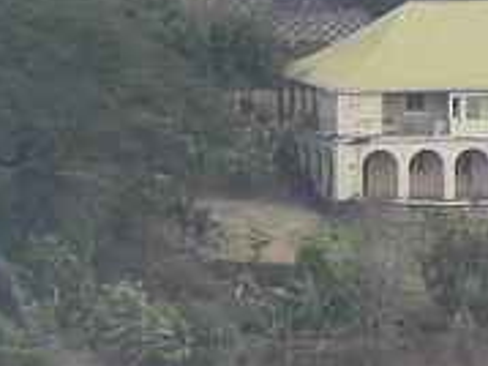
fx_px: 24189
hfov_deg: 1.2
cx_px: 840
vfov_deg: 0.9
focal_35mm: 1717
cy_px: -44
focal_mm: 42.8
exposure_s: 1/400
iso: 100
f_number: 4.5
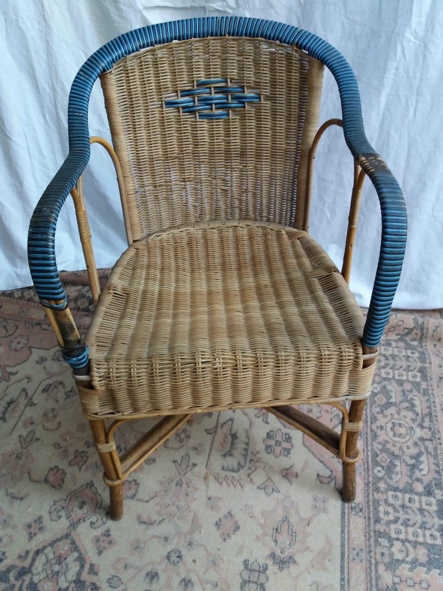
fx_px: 478
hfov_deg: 49.7
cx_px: 222
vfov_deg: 63.4
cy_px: 296
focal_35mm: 28
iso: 125
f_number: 1.9
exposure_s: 1/33
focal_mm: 3.7
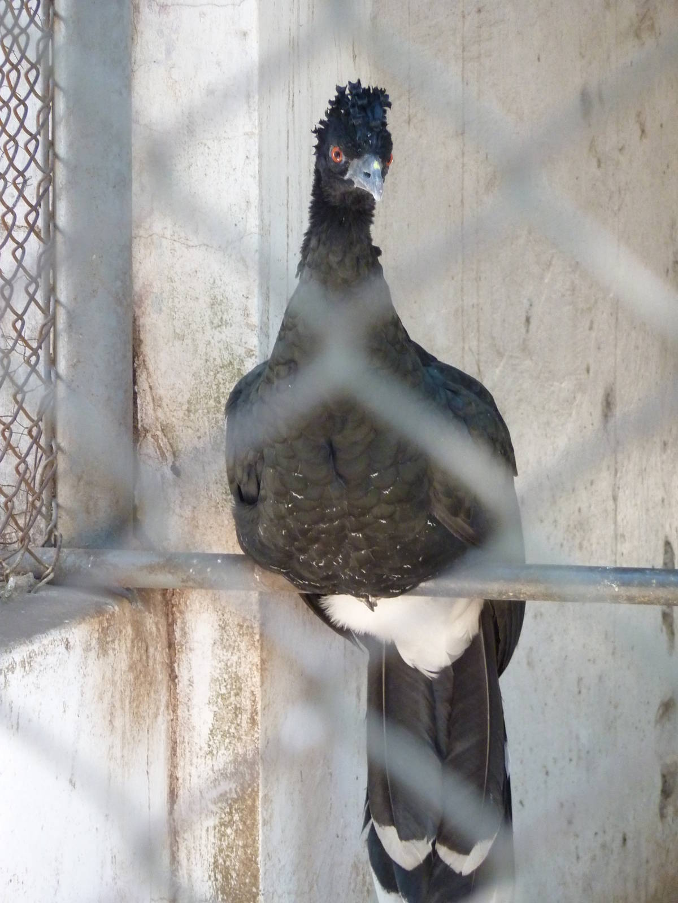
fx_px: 6790
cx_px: 339
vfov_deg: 7.6
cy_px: 452
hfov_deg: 5.7
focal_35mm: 260
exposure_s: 1/50
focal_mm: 42.6
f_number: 4.7
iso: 400
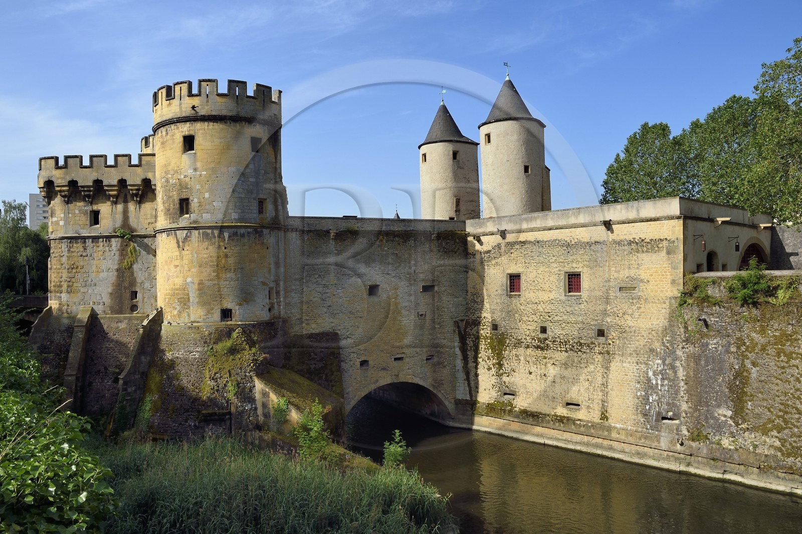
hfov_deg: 67.4
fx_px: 601
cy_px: 267
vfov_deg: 47.9
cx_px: 401
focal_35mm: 27
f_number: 14
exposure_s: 1/160
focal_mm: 27
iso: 200
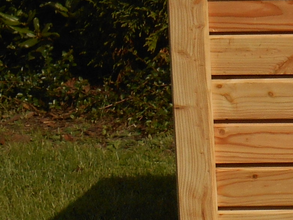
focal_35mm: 214
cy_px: 104
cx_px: 646
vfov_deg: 6.9
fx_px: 1811
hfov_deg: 8.6
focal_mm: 8.3
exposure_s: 1/1250
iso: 80
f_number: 4
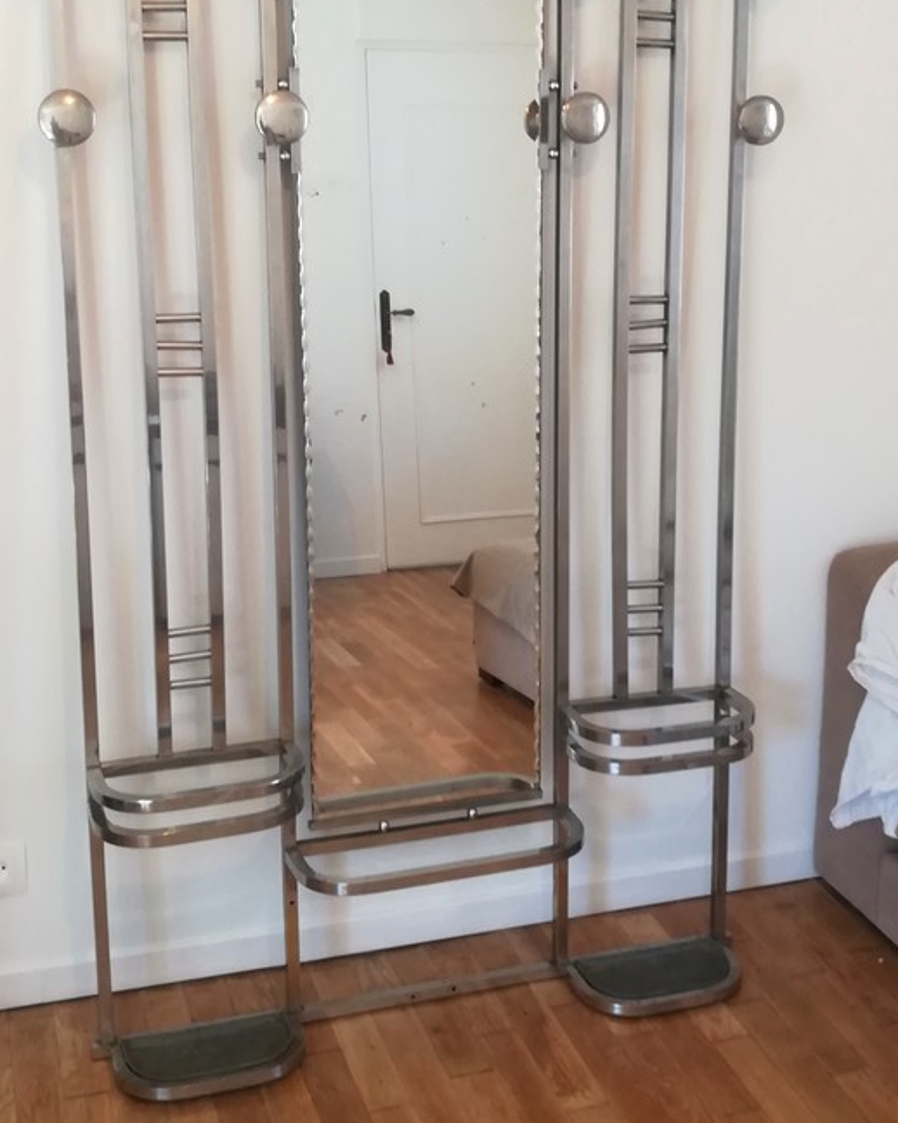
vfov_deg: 44.6
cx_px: 406
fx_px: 1363
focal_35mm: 41
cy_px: 451
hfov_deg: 36.4
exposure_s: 1/30
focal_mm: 3.83
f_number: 2.2
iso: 200
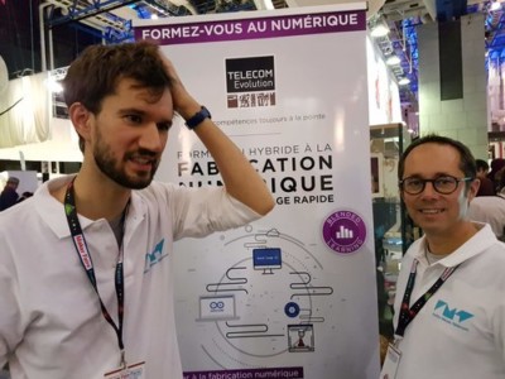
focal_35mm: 26
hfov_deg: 67.3
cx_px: 252
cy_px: 190
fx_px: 379
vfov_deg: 53.1
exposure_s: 1/33
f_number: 1.7
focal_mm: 4.2
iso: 800
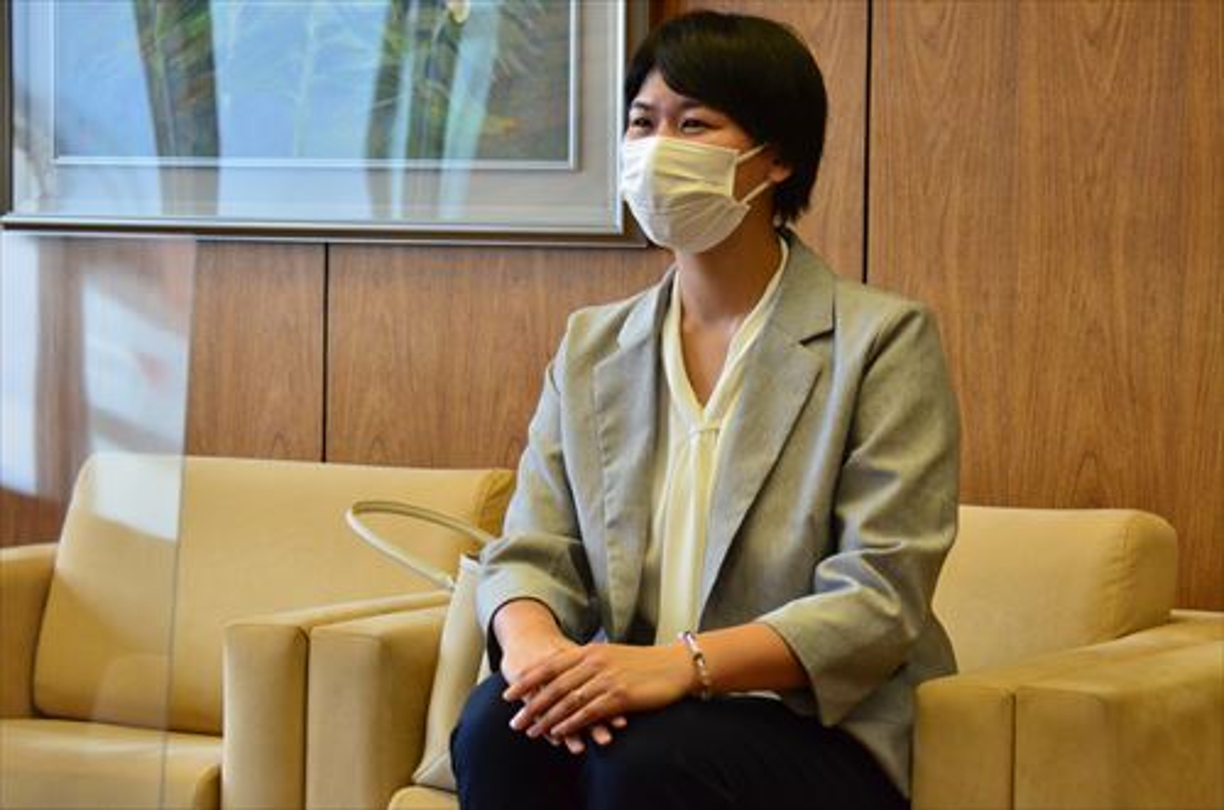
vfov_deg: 11.7
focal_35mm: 117
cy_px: 405
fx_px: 3969
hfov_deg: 17.5
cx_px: 612
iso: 1600
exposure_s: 1/160
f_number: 5.6
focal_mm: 78
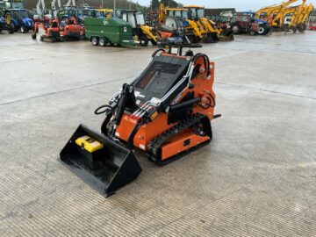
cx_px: 158
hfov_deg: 61.7
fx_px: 265
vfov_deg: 48.2
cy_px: 118
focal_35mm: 29
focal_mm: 3
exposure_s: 1/176
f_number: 1.8
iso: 16
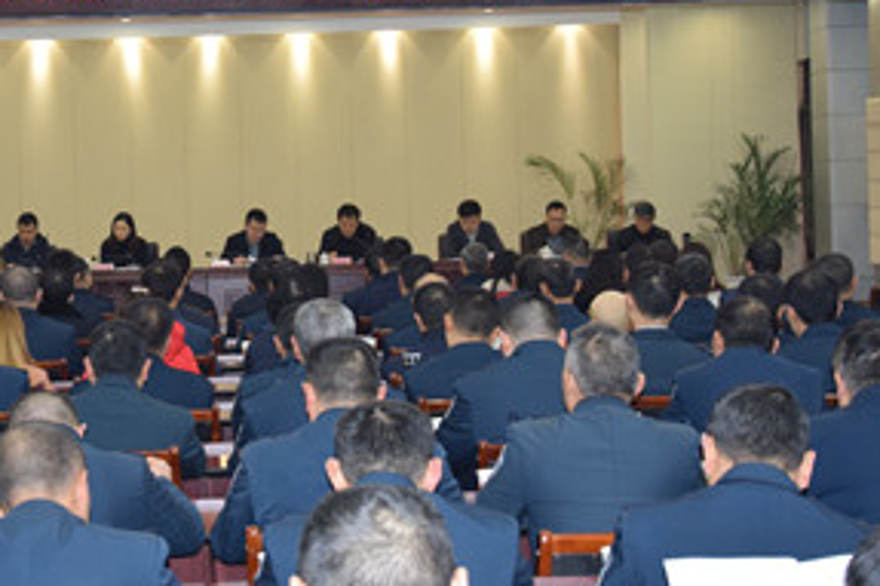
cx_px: 224
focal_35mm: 79
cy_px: 202
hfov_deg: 25.4
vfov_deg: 17.2
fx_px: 1930
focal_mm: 30
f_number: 5.6
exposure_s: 1/125
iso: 800
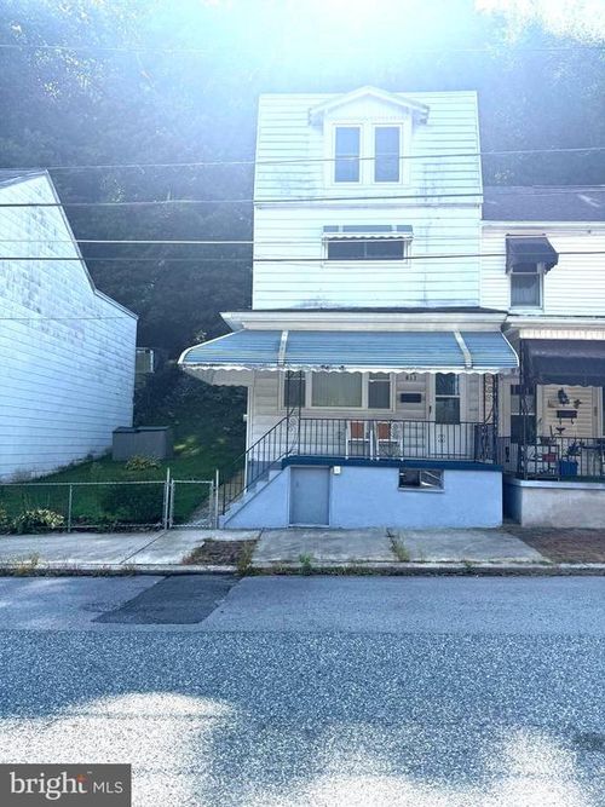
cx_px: 302
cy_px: 404
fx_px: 559
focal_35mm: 24
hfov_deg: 56.8
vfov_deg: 71.6
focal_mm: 6.76
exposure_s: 1/2110
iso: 80
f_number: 1.78
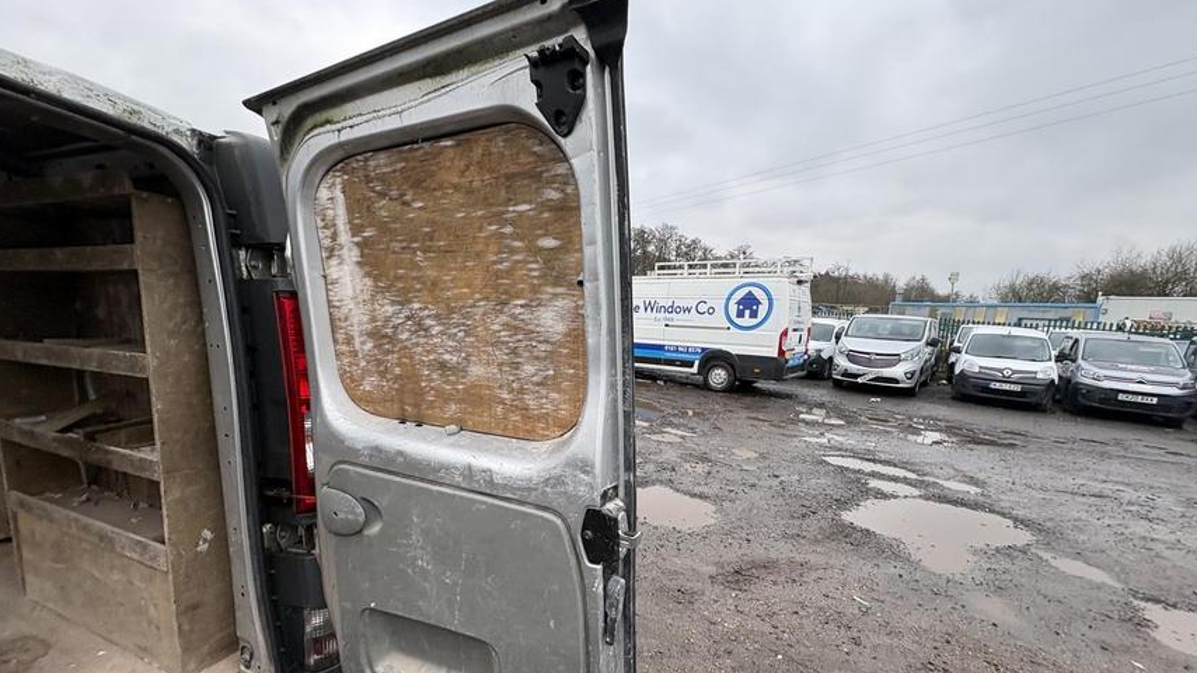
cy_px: 395
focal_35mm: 16
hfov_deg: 99.3
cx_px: 575
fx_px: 508
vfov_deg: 66.6
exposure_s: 1/99
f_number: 2.2
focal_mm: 2.22
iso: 80
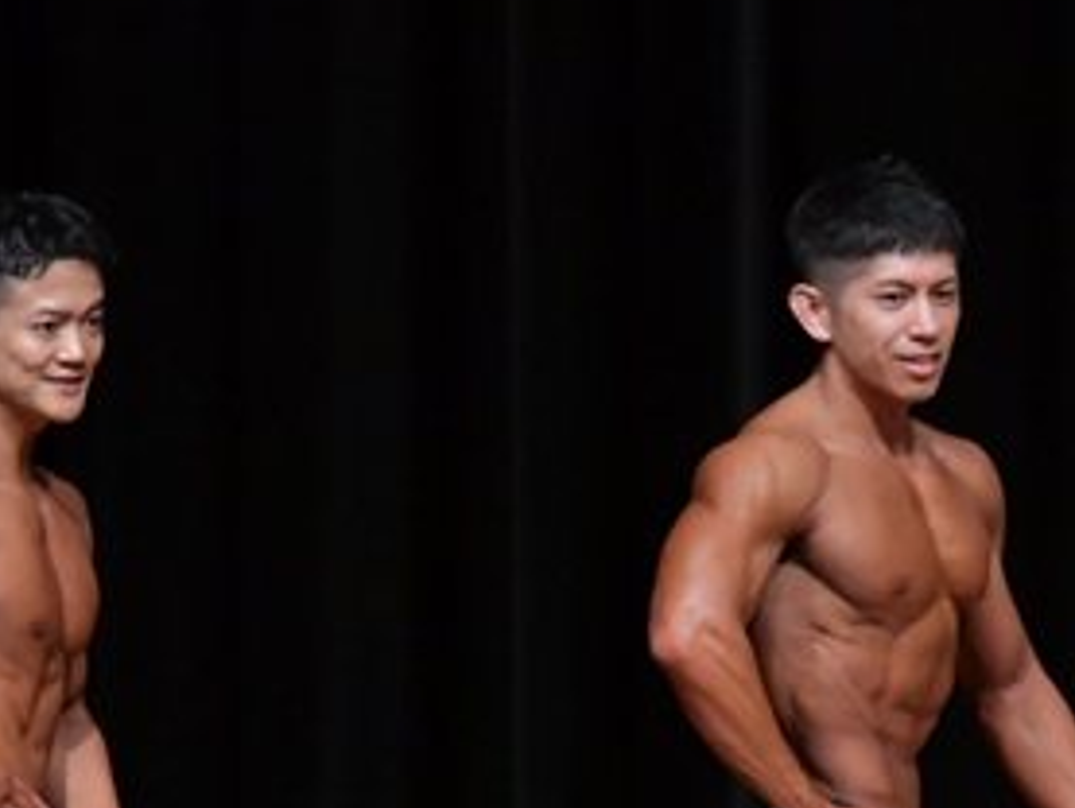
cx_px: 720
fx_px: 21282
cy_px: 940
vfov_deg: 2.2
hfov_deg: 2.9
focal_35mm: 685
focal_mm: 170
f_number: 5.6
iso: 5000
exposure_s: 1/400
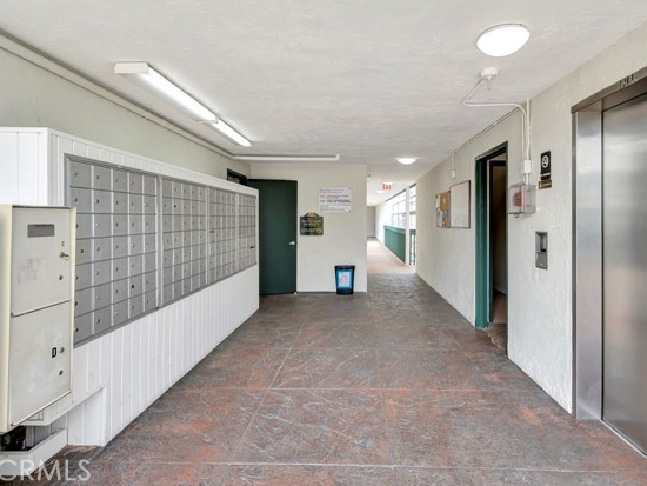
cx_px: 353
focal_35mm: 19
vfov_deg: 68.7
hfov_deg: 84.4
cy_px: 237
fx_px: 355
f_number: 8
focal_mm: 17
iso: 400
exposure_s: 1/160
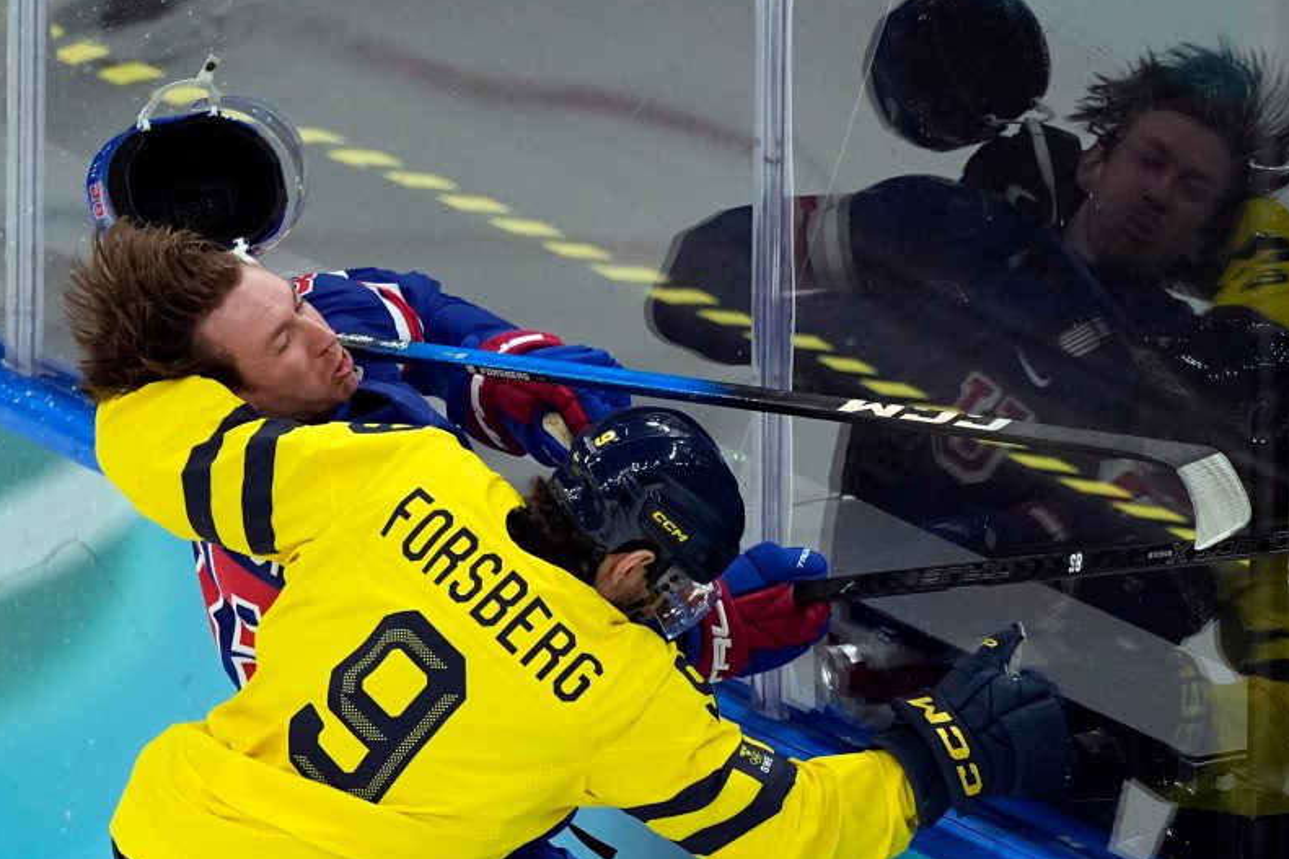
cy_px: 472
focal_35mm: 506
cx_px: 702
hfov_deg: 4.1
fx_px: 18113
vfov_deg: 2.7
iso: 3200
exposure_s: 1/2500
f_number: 3.2
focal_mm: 400
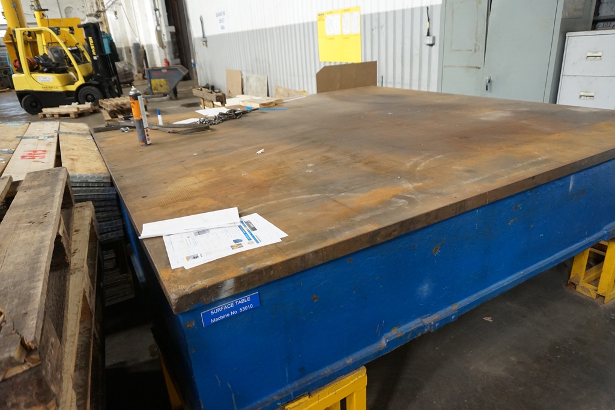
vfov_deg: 53.1
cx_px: 308
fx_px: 410
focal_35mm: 24
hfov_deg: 73.8
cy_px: 205
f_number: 3.5
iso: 1600
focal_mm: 16
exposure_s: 1/160
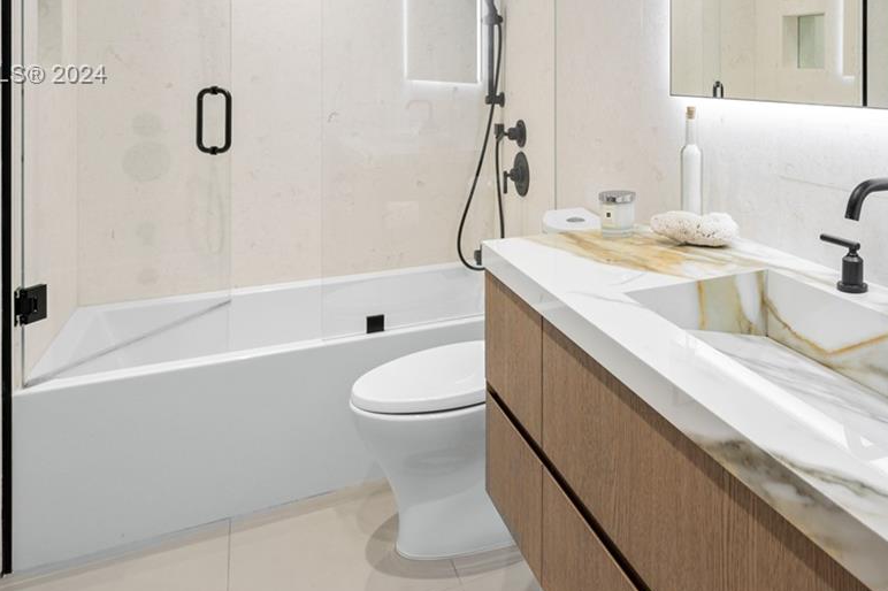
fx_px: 715
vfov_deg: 41.9
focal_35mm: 29
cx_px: 658
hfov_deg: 60.5
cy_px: 76
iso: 200
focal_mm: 14
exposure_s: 1/25
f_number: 5
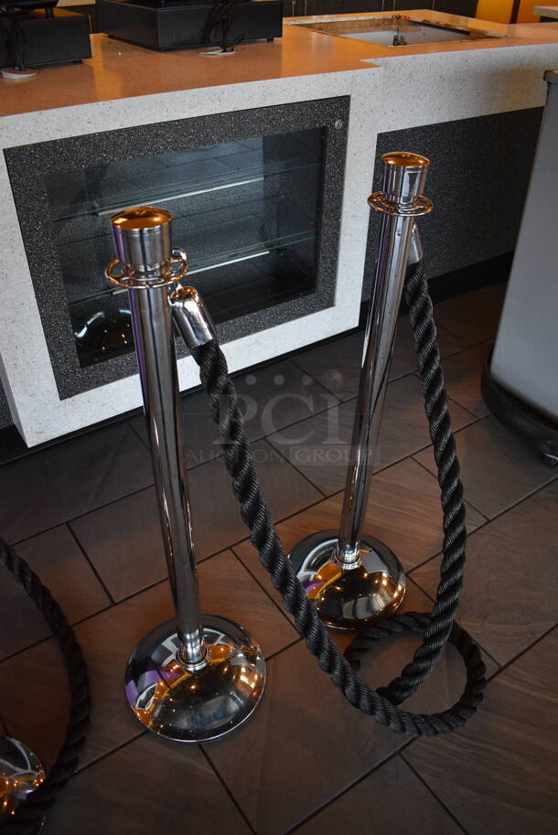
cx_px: 279
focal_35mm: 27
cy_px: 418
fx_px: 627
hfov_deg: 48.0
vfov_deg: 67.3
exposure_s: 1/160
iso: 800
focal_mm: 18
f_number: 3.5
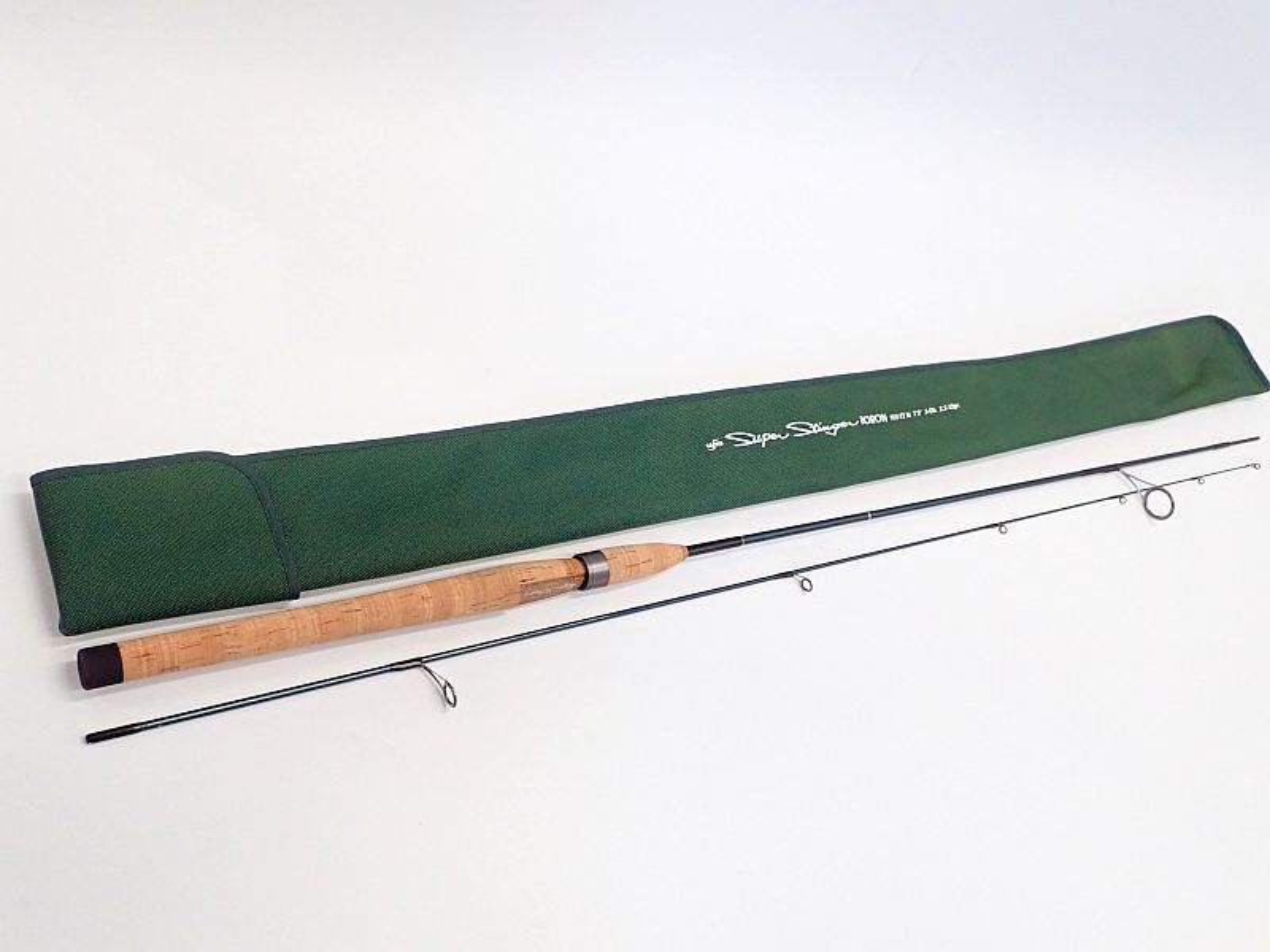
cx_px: 635
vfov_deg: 46.8
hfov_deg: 60.0
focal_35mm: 30
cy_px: 476
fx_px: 1101
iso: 800
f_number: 3.2
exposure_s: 1/60
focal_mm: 5.5
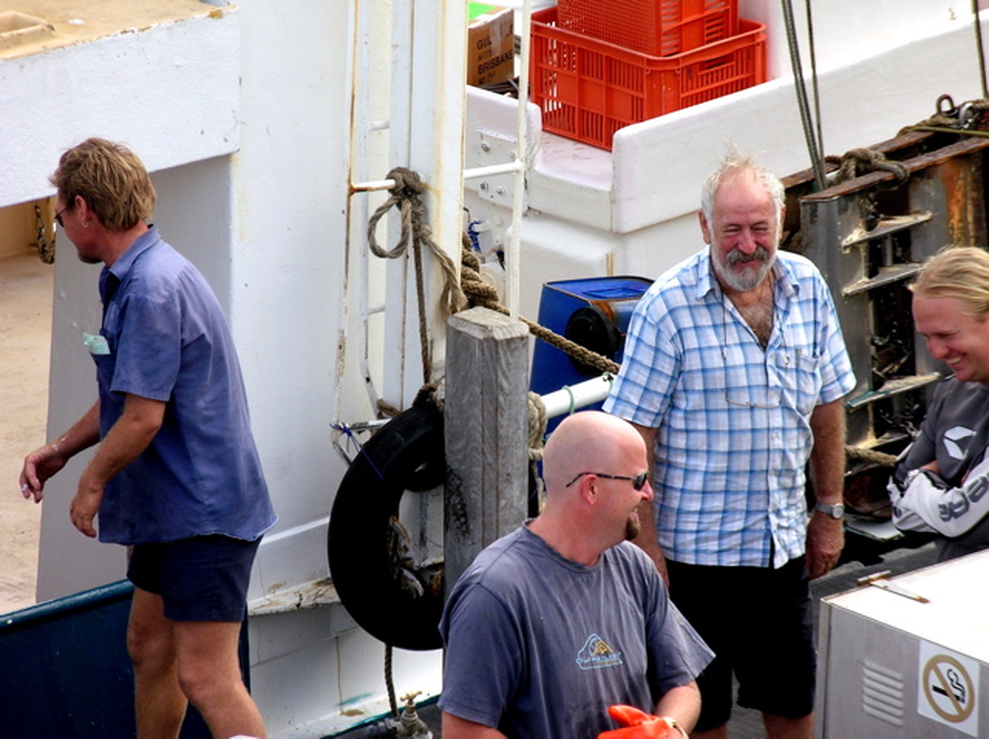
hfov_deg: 6.5
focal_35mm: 303
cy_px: 370
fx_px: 8644
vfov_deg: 4.9
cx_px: 494
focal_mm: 50
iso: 50
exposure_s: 1/181
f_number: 4.4
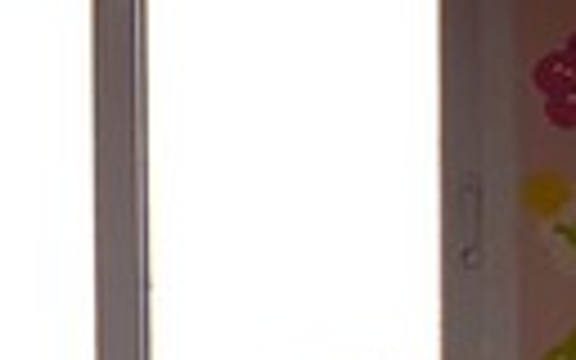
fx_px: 1978
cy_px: 506
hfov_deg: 15.3
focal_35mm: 126
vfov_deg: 10.1
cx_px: -299
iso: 125
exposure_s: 1/50
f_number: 1.7
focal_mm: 4.3
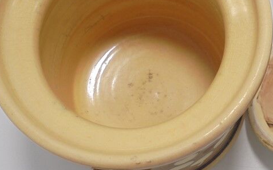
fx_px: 506
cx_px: 196
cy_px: 74
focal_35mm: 68
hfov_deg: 29.8
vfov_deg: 19.1
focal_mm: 6.1
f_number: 4
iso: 100
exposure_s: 1/80
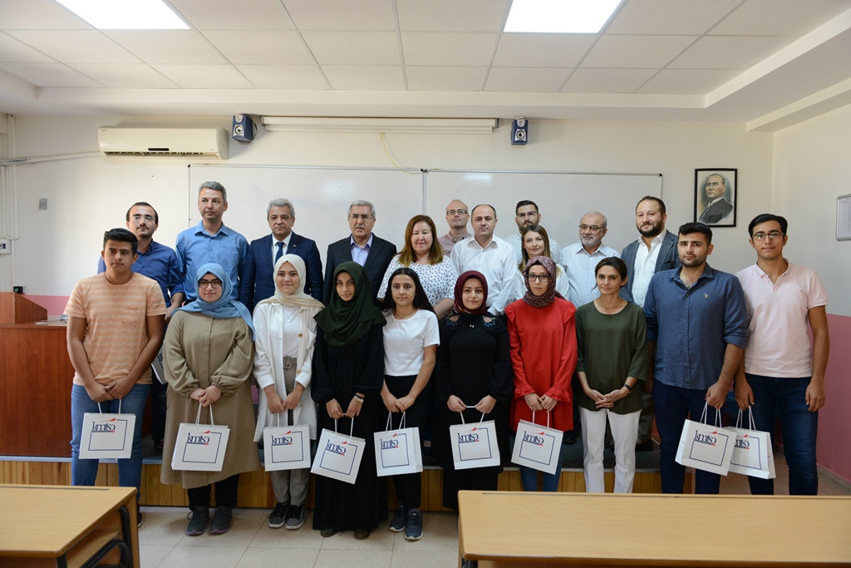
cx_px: 426
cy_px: 284
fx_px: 567
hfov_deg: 73.7
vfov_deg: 53.1
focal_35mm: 24
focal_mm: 24
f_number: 4
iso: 1250
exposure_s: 1/125
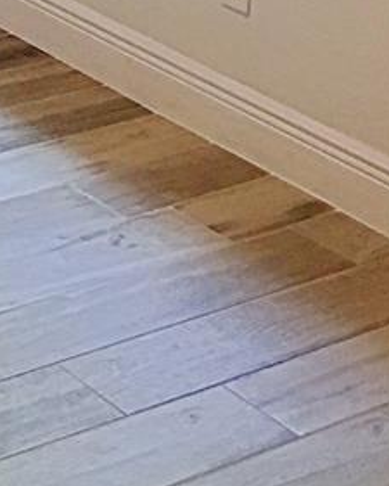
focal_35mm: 121
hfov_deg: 11.7
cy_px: -413
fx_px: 1740
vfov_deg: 14.0
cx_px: -346
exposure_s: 1/33
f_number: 2.2
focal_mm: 4.15
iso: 125
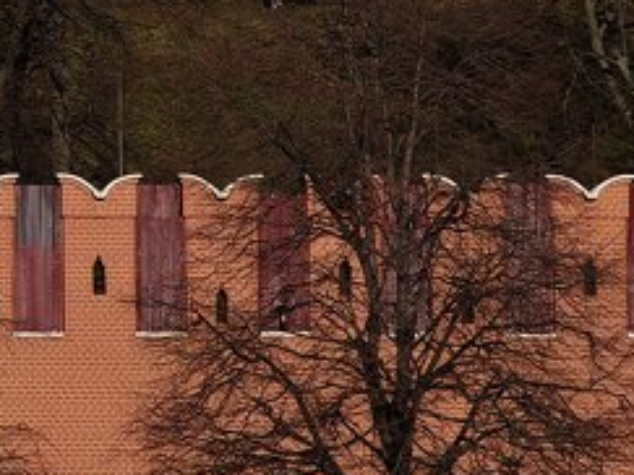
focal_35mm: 589
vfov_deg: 2.5
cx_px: -731
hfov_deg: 3.3
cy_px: -450
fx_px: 10782
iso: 50
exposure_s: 1/2567
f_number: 2.5
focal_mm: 19.4
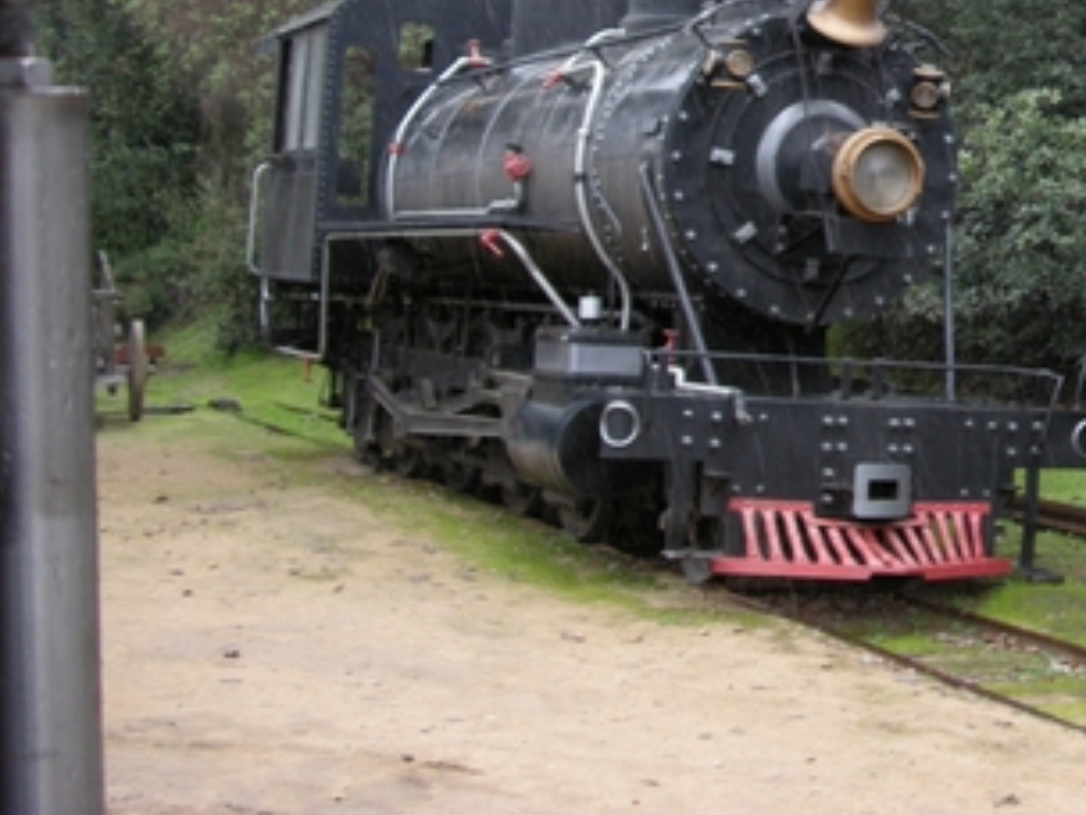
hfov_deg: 25.5
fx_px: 2290
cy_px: 36
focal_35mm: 73
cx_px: 1061
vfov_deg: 19.7
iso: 228
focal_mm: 7.9
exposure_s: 1/250
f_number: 2.8
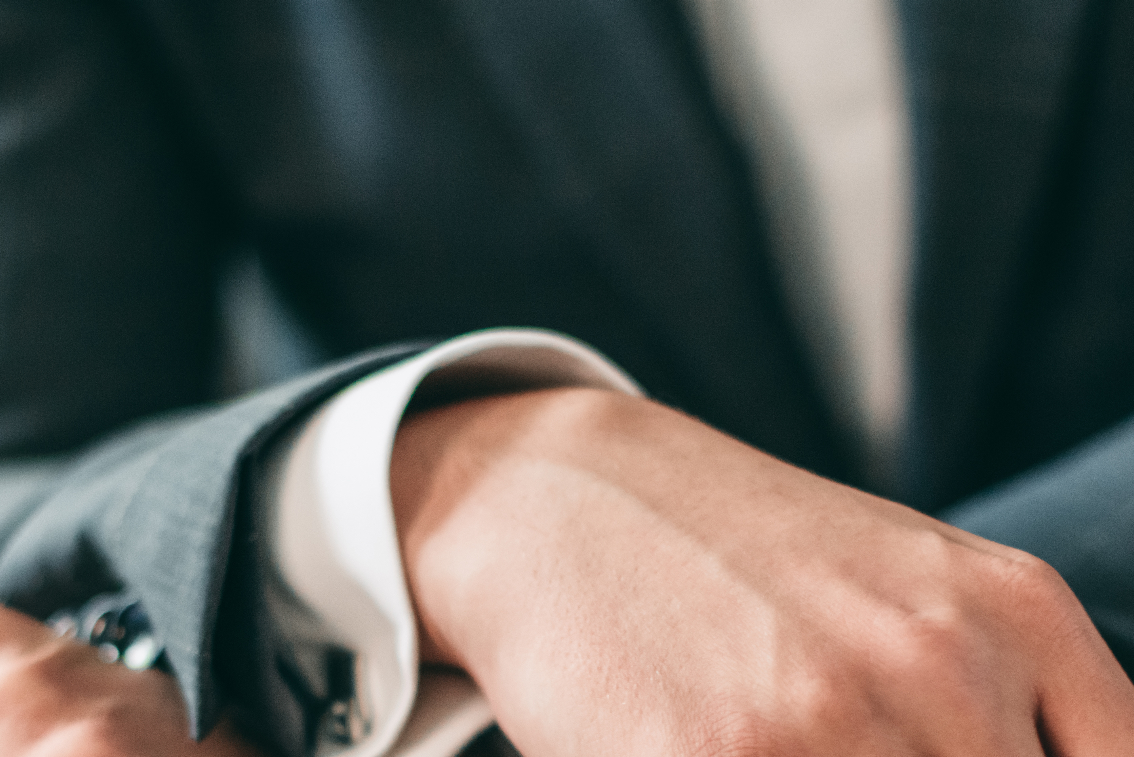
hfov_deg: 18.6
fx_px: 3466
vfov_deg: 12.3
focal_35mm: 110
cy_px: 800
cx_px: 447
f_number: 1.8
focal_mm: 50
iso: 3200
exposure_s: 1/320
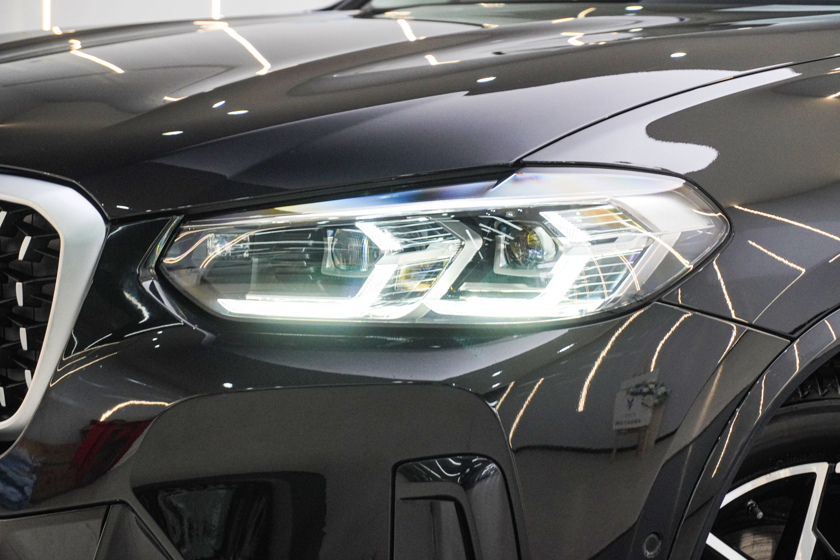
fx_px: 1750
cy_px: 280
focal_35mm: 75
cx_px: 420
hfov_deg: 27.0
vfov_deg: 18.2
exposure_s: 1/80
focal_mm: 50
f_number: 6.3
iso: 1000
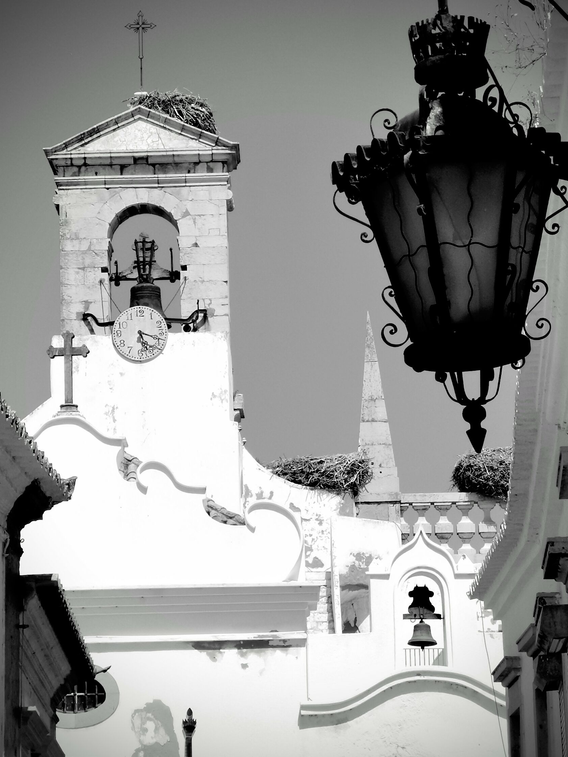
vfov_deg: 13.6
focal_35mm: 145
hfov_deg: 10.2
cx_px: 293
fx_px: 3172
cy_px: 381
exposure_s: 1/3247
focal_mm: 7.48
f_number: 2.4
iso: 50
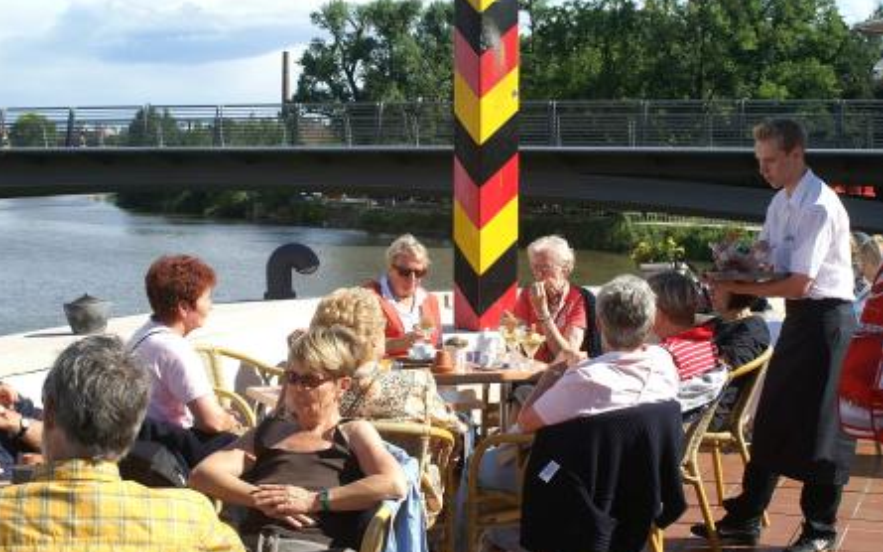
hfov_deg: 33.0
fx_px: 1492
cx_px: 440
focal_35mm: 62
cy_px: 276
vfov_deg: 20.9
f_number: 10
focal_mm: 40
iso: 100
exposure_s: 1/125
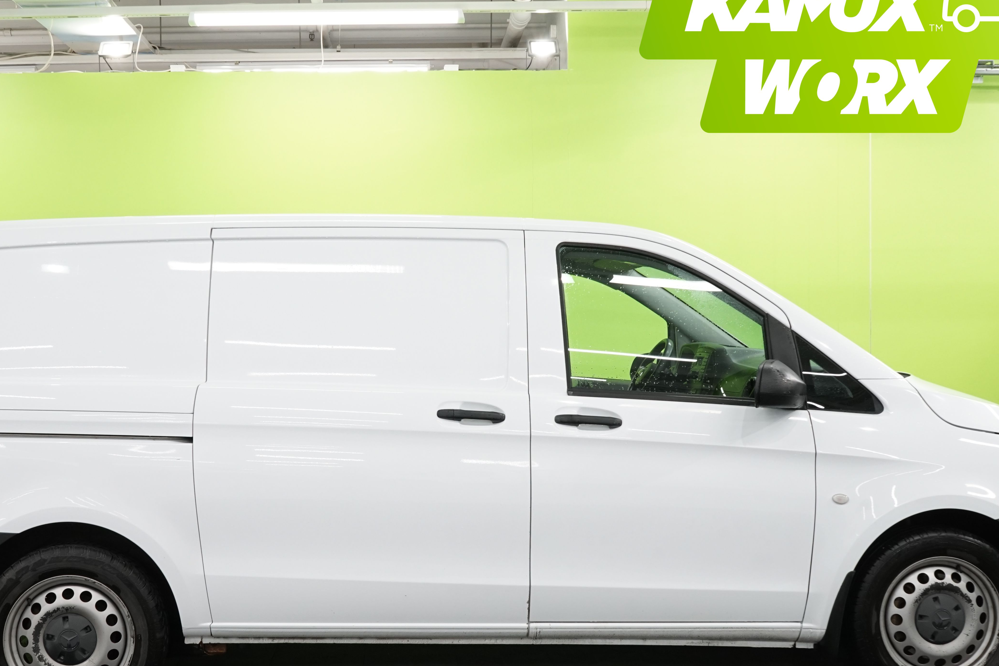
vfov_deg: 27.5
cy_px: 377
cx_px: 431
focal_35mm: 49
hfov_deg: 40.3
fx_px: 1360
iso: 1000
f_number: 10
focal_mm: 34
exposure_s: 1/25
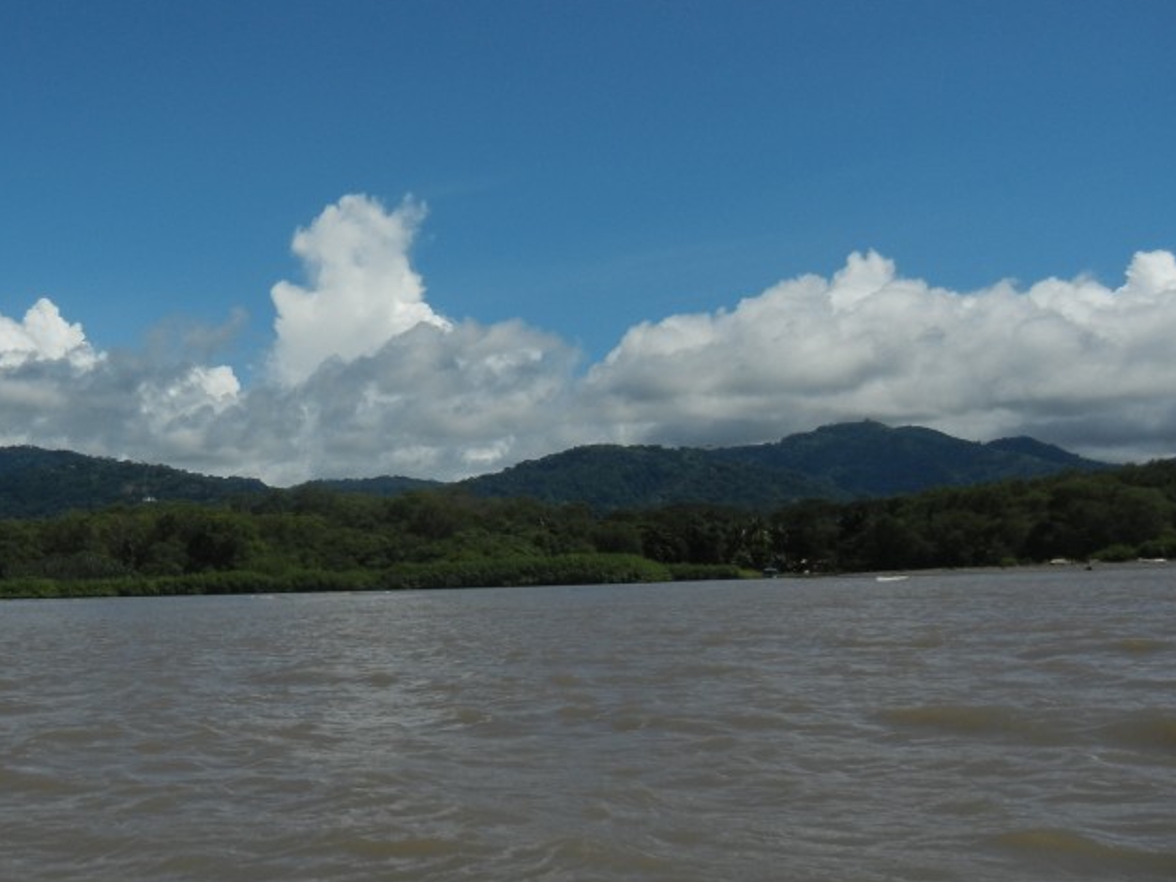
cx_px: 311
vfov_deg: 29.7
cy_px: 437
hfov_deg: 38.0
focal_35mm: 49
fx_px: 1664
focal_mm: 5.4
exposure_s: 1/1062
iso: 160
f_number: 7
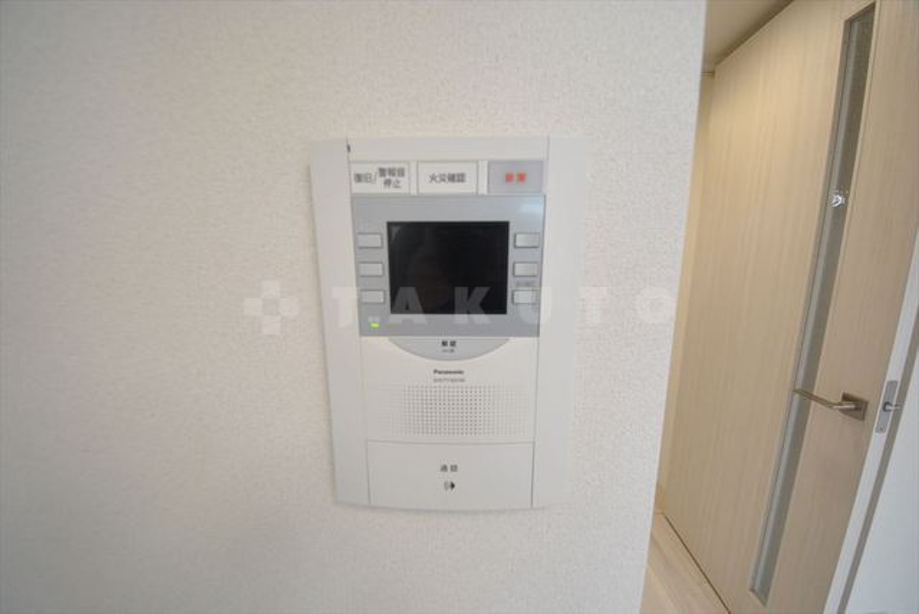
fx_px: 307
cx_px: 460
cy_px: 307
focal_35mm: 12
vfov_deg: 90.1
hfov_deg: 112.6
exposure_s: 1/80
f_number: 4.5
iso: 800
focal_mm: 8
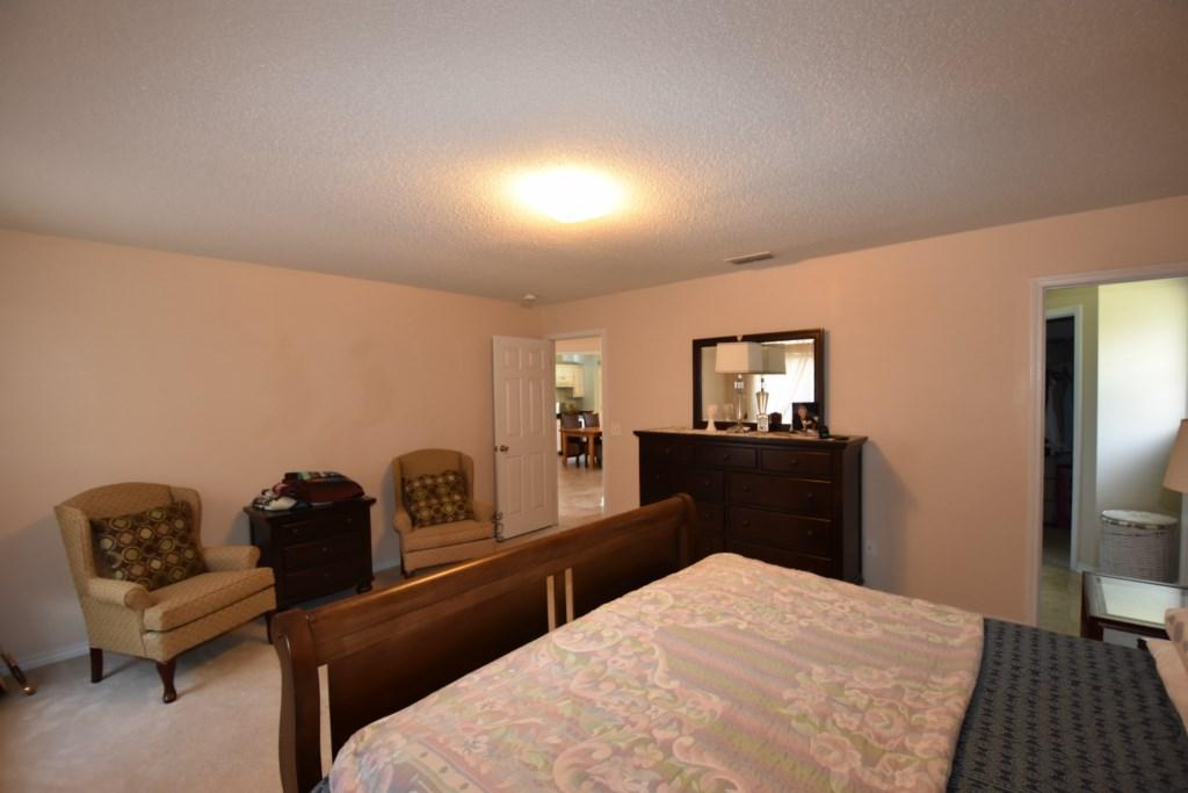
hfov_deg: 100.4
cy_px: 396
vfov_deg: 77.3
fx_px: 495
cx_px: 594
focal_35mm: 15
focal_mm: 10
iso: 800
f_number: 4
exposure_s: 1/60
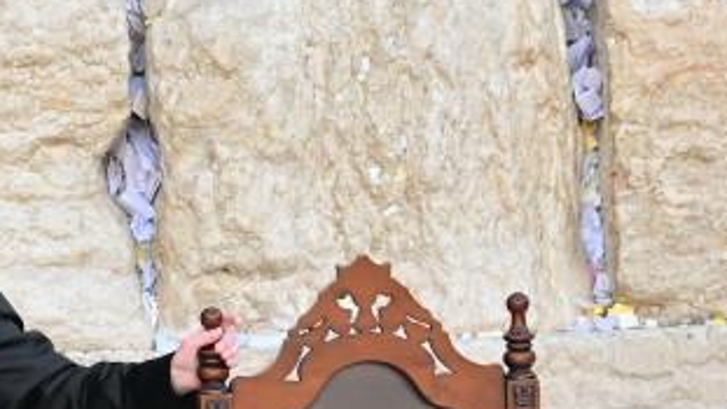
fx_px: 15423
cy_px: 486
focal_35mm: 800
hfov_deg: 2.7
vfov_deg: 1.5
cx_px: -79
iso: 80
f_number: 2.8
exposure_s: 1/640
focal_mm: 155
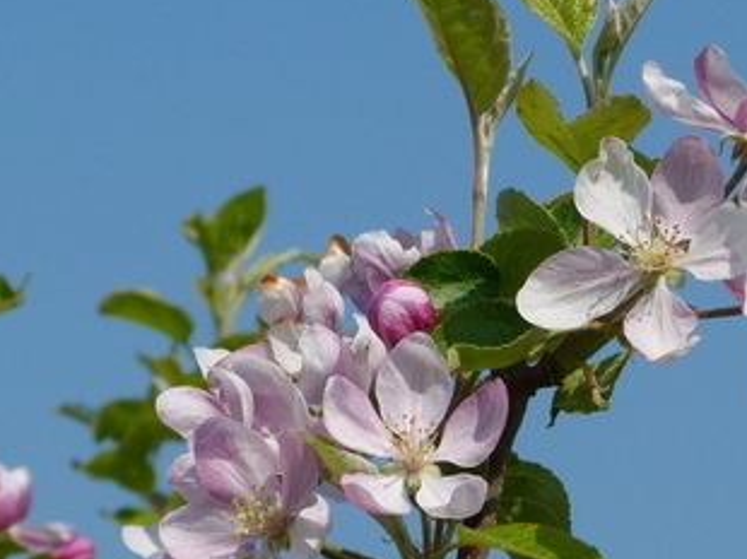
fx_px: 7569
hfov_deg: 5.6
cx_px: 653
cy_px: 253
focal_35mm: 351
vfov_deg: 4.2
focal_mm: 30.7
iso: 80
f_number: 6.3
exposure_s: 1/400
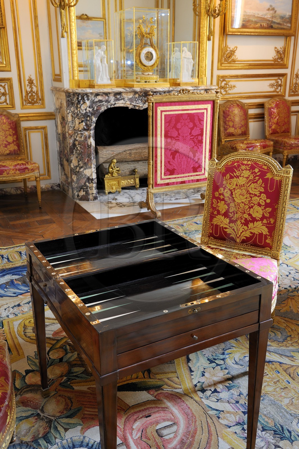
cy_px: 224
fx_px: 437
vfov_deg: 54.5
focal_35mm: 35
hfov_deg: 37.8
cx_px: 150
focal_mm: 35
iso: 200
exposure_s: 5
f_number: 10
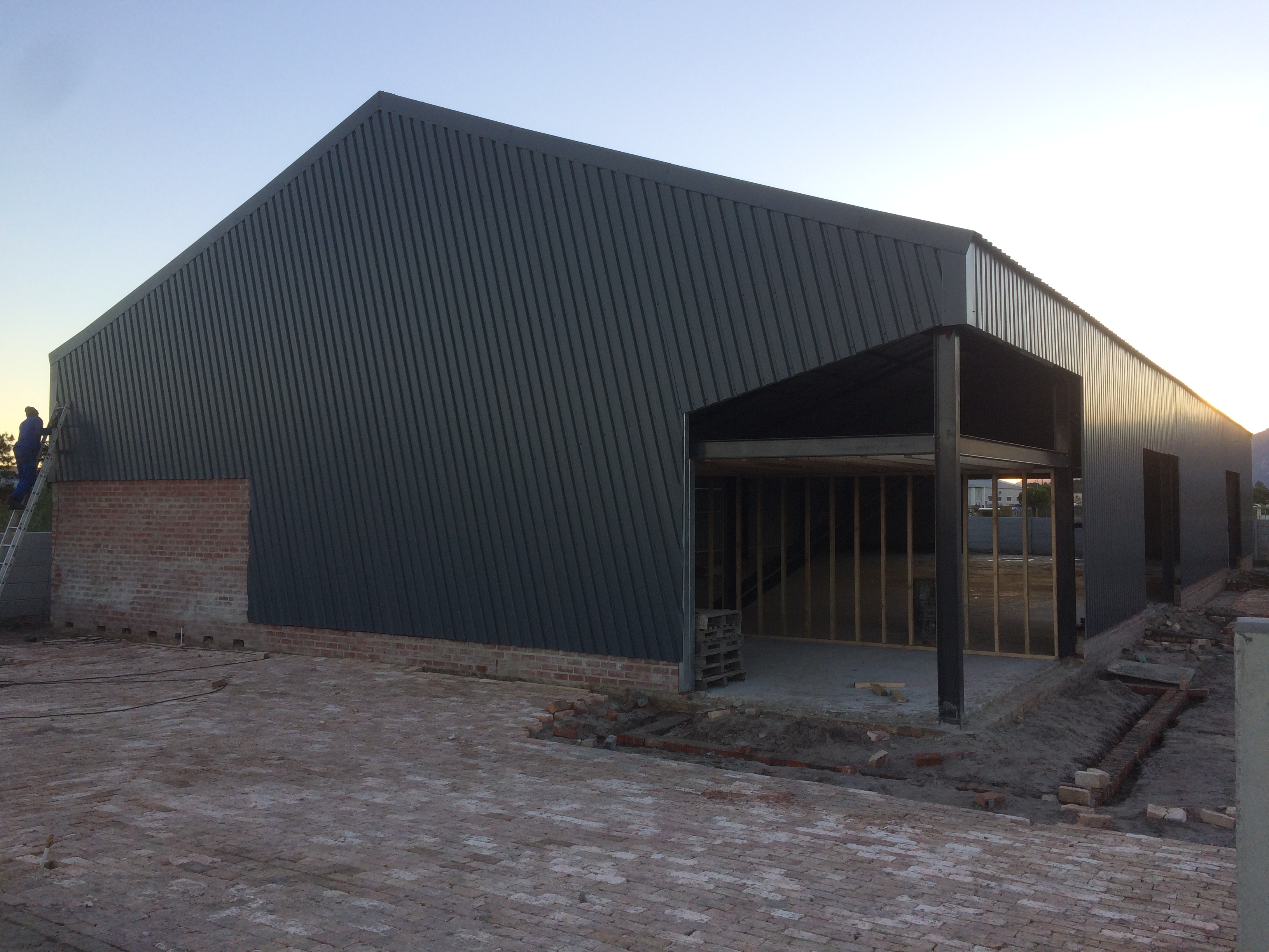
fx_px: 1063
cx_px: 634
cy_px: 476
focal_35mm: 29
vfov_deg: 48.2
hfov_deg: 61.7
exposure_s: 1/283
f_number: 2.2
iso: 32
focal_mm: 4.15
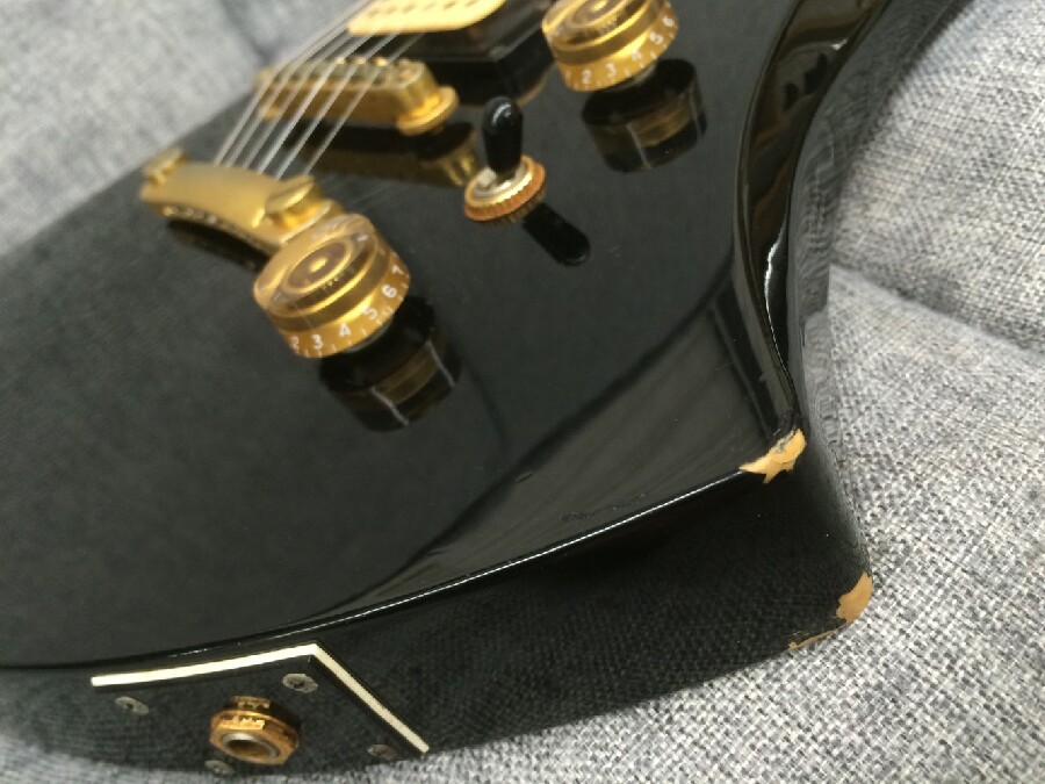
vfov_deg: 48.2
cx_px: 522
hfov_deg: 61.7
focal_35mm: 29
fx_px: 875
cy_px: 392
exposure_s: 1/30
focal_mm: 4.15
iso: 80
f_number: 2.2
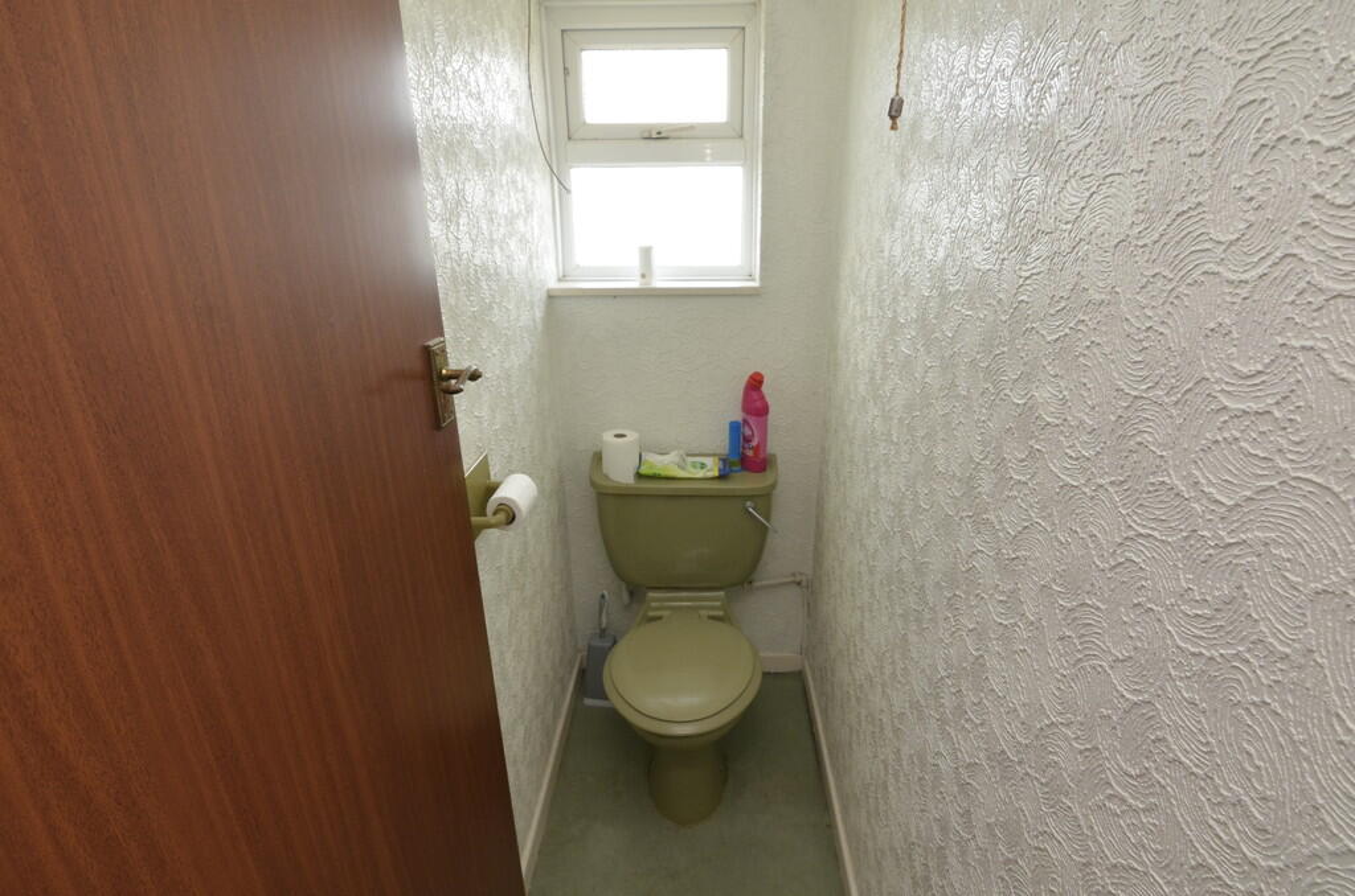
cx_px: 678
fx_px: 676
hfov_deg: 90.1
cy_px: 448
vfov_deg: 67.1
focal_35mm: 18
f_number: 7.1
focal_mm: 12
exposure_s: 1/50
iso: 560
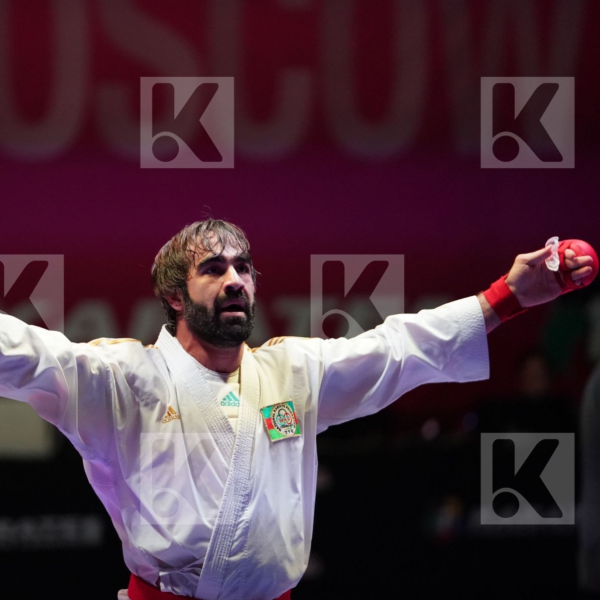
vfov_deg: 7.2
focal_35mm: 242
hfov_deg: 7.2
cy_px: 300
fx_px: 4746
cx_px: 187
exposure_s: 1/1000
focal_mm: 189
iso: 6400
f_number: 2.8
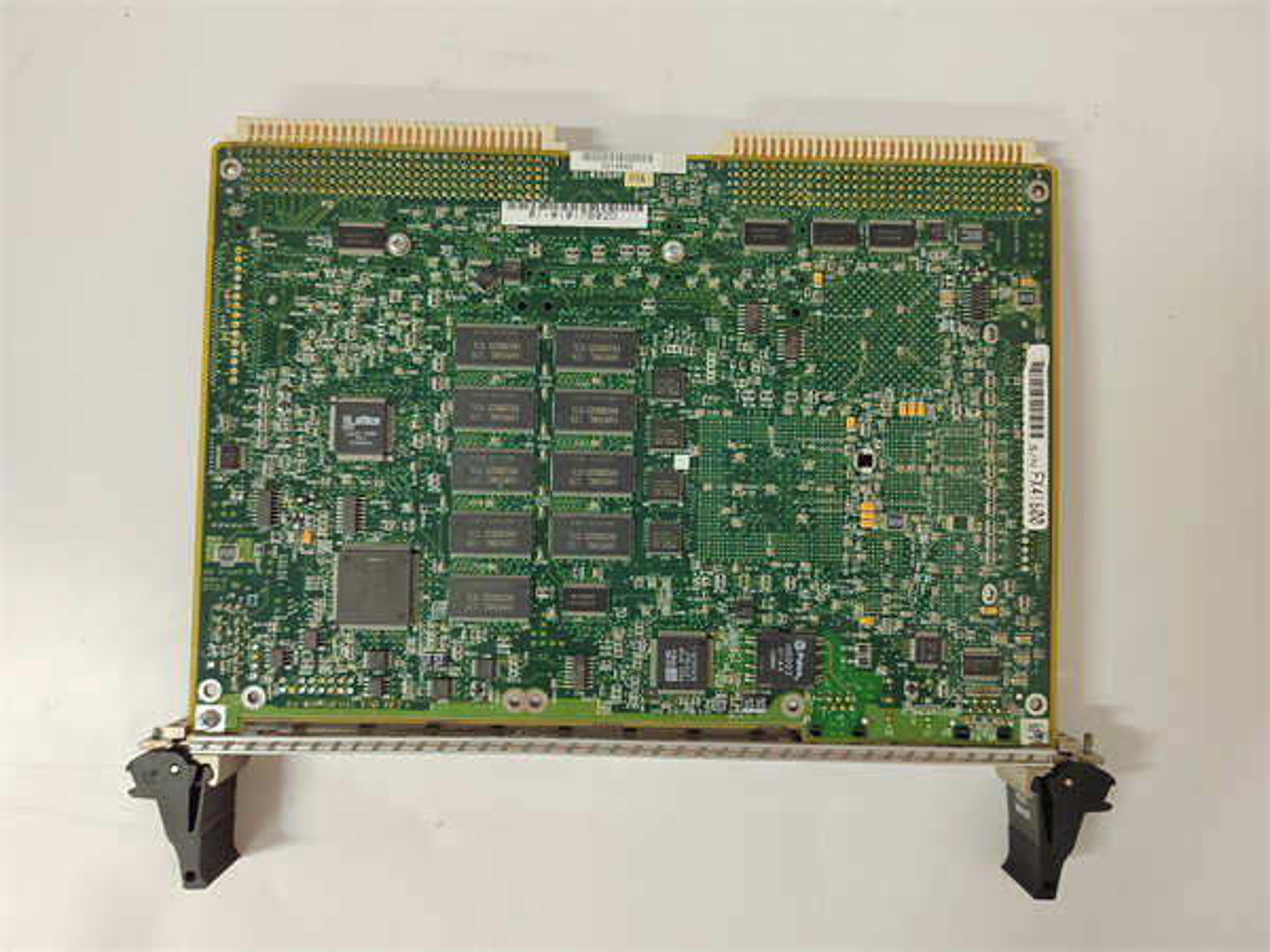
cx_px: 635
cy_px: 476
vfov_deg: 58.9
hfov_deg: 73.9
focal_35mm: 23
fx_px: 844
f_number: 1.9
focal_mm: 5.52
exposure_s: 1/60
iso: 1628
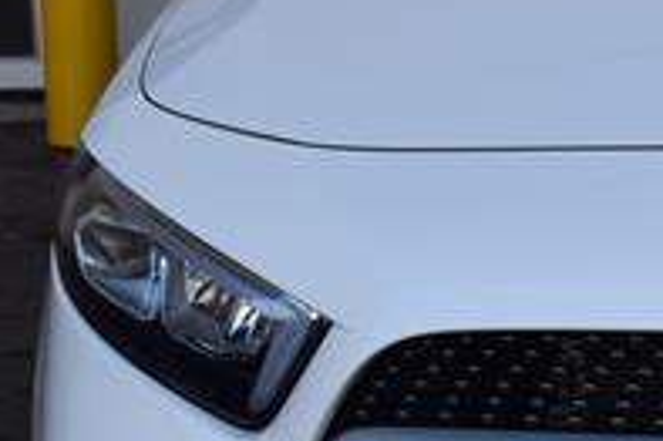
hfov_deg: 13.8
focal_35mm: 140
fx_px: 2577
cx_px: 993
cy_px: 315
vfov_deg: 9.8
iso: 400
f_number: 10
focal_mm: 23
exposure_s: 1/200
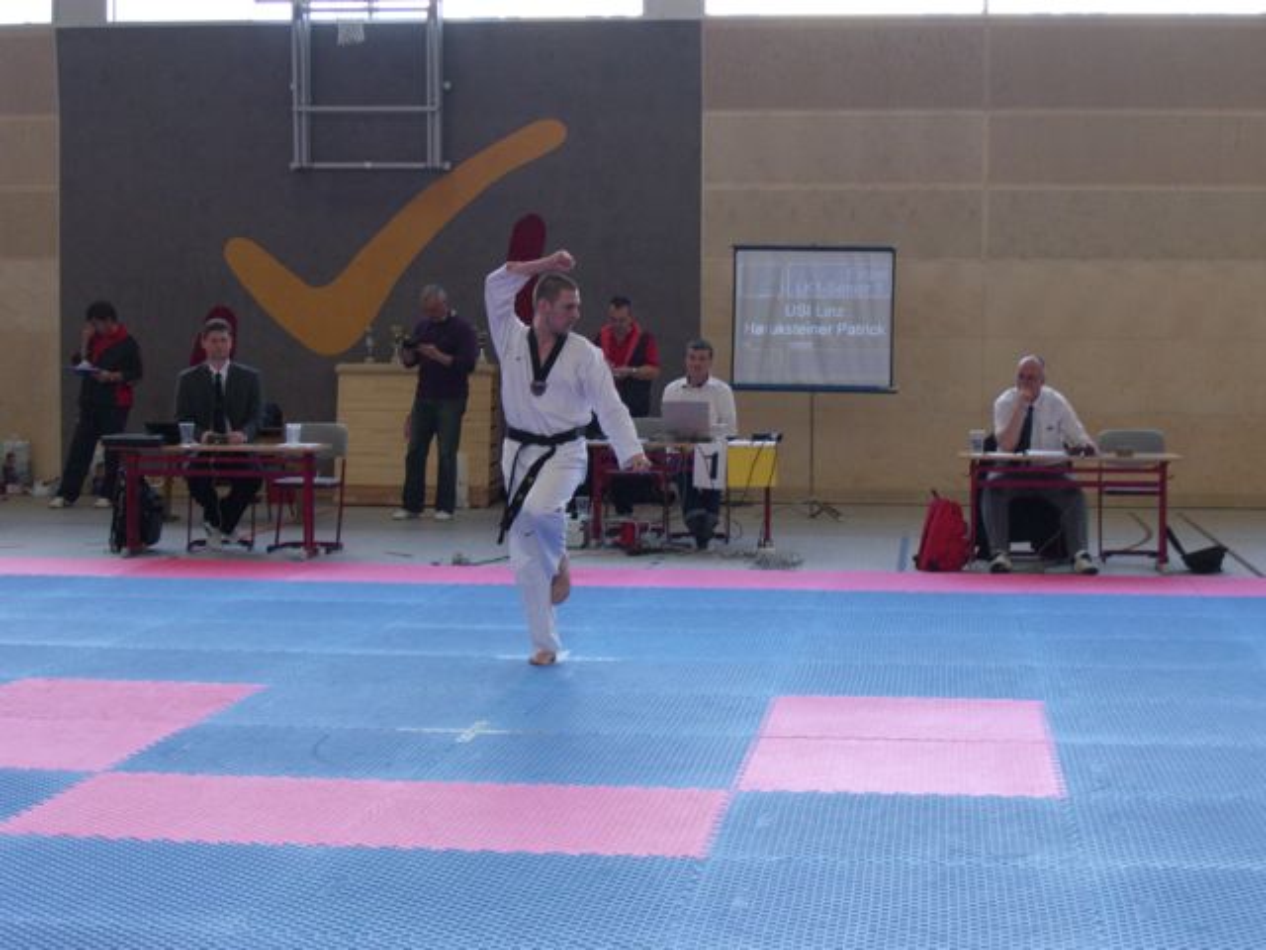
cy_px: 475
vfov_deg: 21.6
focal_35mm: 68
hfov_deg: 28.6
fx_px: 2487
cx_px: 633
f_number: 4
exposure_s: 1/160
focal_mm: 14.2
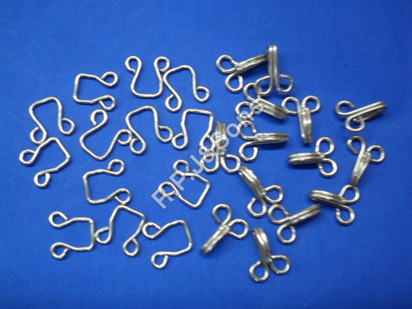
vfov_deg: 32.9
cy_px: 154
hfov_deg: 42.9
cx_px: 206
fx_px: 524
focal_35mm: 44
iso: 200
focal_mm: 7.8
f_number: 4.5
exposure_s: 1/4
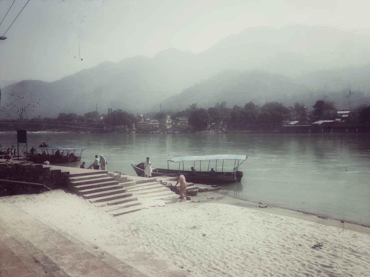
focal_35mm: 29
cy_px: 138
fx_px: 310
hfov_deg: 61.7
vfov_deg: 48.2
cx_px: 185
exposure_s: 1/2481
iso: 25
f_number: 2.2
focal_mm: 4.15
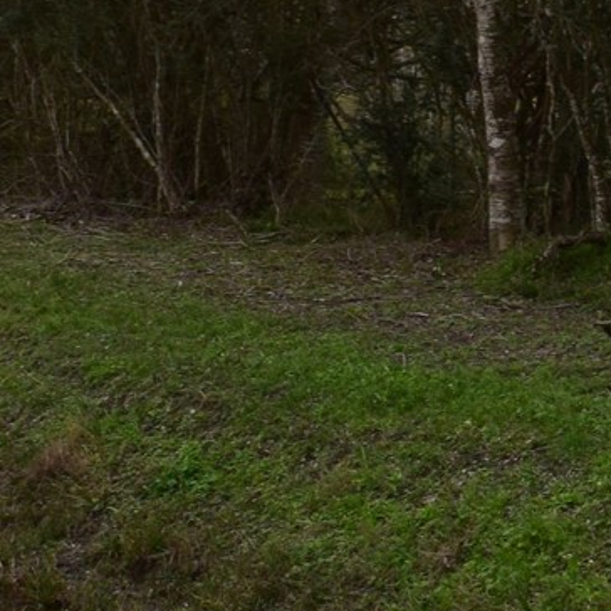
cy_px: -3
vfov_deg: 12.6
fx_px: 2736
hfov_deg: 12.6
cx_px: 641
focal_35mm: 137
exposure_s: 1/200
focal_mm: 18
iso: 400
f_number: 10
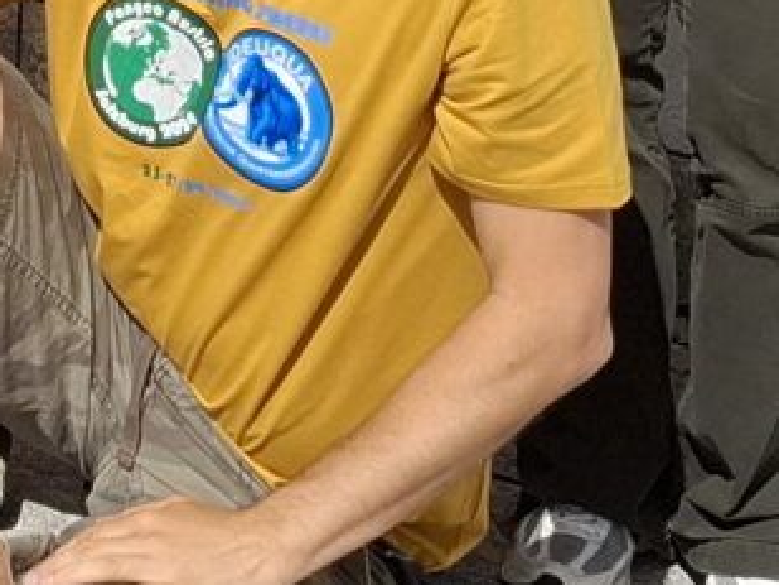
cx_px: -633
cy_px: -817
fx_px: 3354
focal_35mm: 149
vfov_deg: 9.0
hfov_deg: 12.1
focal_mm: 5.54
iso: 50
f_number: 1.8
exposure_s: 1/2294
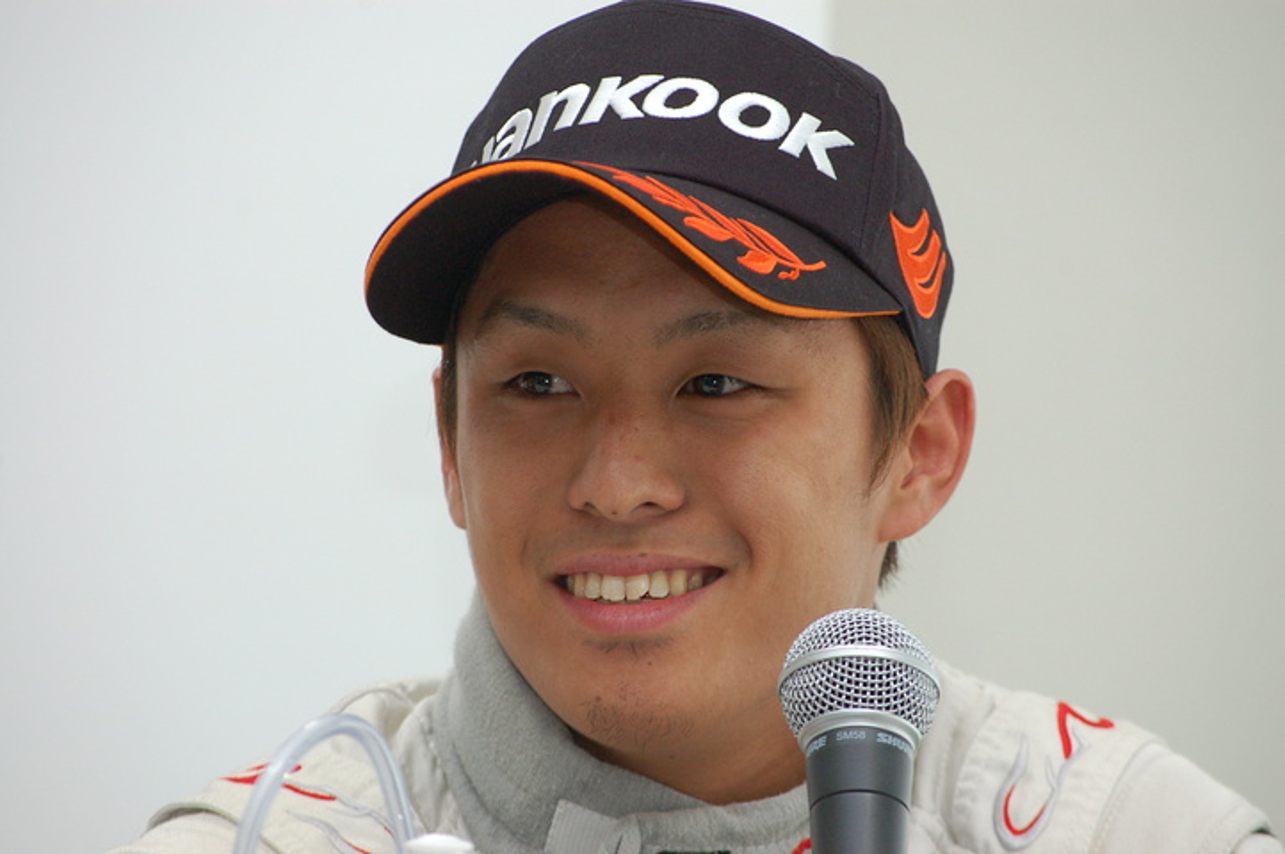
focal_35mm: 240
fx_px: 8559
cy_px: 427
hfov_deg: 8.6
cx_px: 642
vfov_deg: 5.7
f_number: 8
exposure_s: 1/60
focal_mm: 160
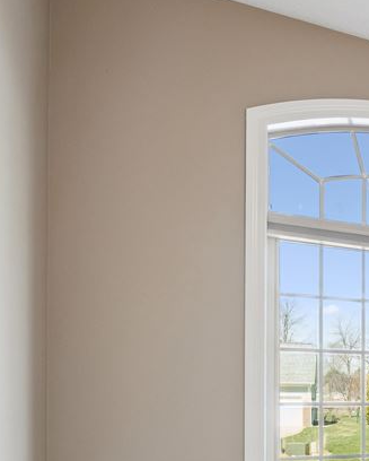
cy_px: 404
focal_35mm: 50
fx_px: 682
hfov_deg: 21.1
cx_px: 654
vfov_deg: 35.4
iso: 400
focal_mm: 17
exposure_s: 1/20
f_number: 9
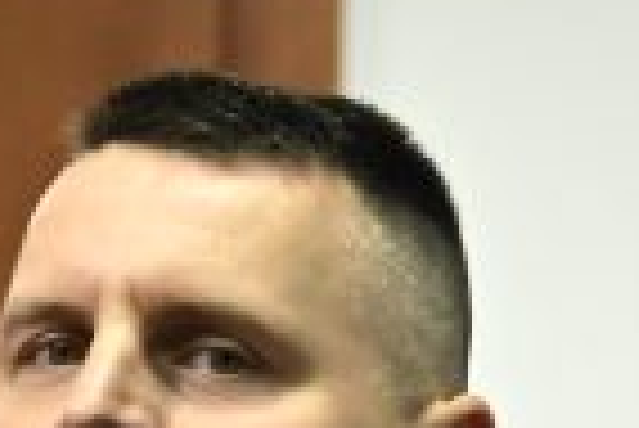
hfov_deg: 5.2
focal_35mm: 388
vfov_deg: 3.5
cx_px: -680
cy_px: 1298
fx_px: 6894
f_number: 2.8
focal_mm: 55
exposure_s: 1/640
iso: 5000
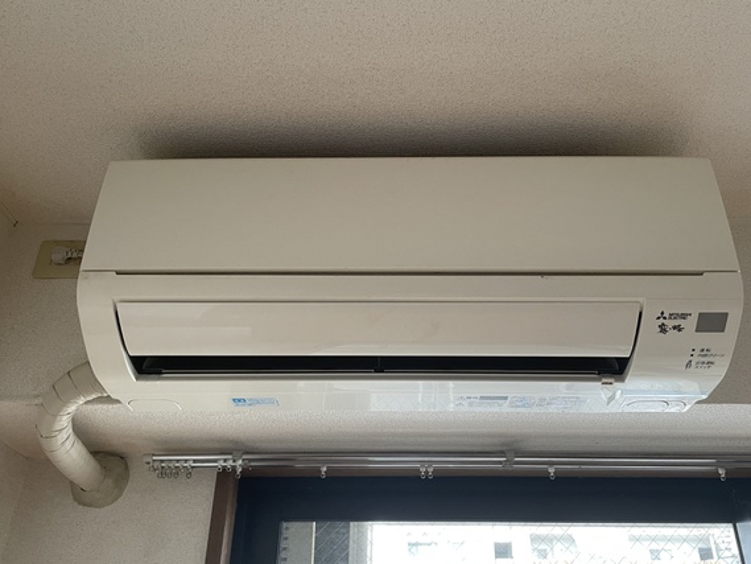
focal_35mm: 32
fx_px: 694
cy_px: 297
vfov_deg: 44.2
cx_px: 384
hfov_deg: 56.8
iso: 125
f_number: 1.6
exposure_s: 1/62
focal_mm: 4.2
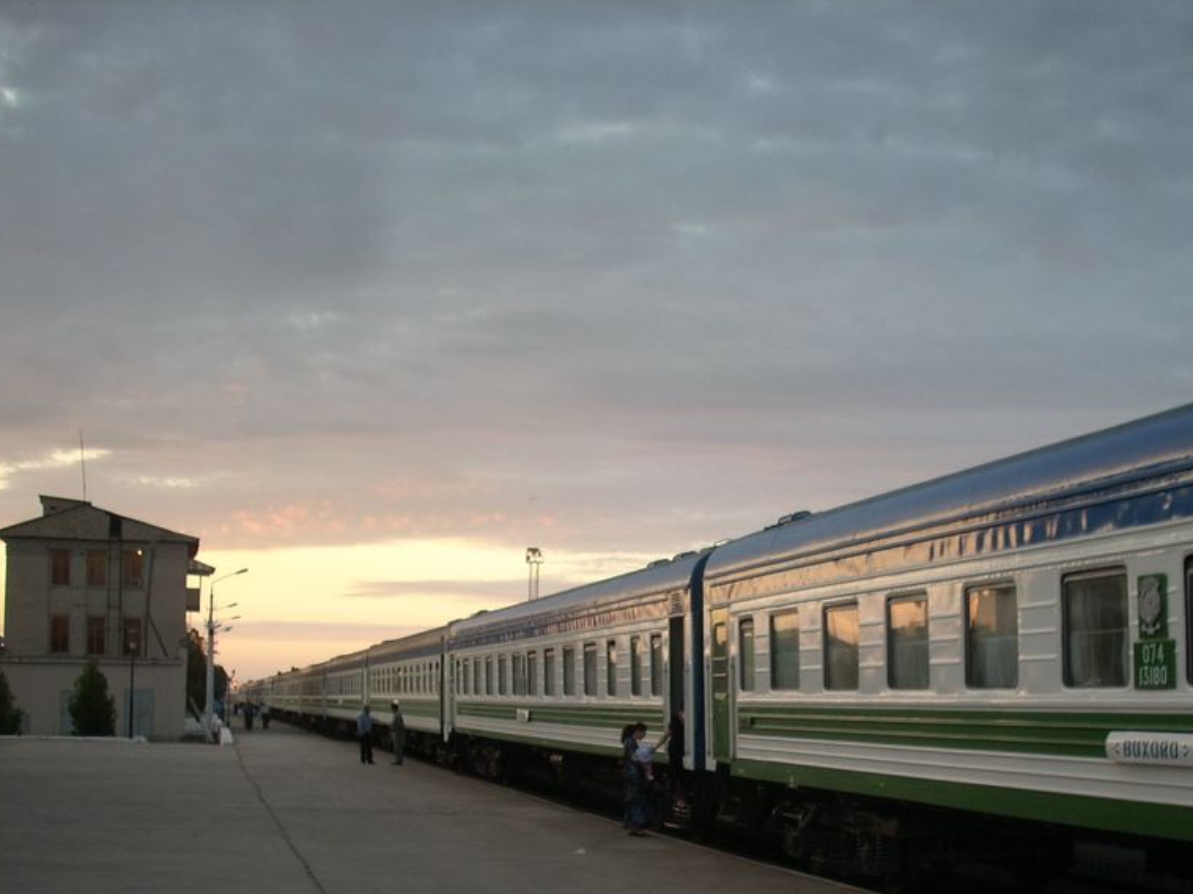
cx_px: 735
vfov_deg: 28.9
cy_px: 601
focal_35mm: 50
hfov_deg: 38.0
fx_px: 1723
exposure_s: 1/30
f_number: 2.8
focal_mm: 6.2
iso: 64
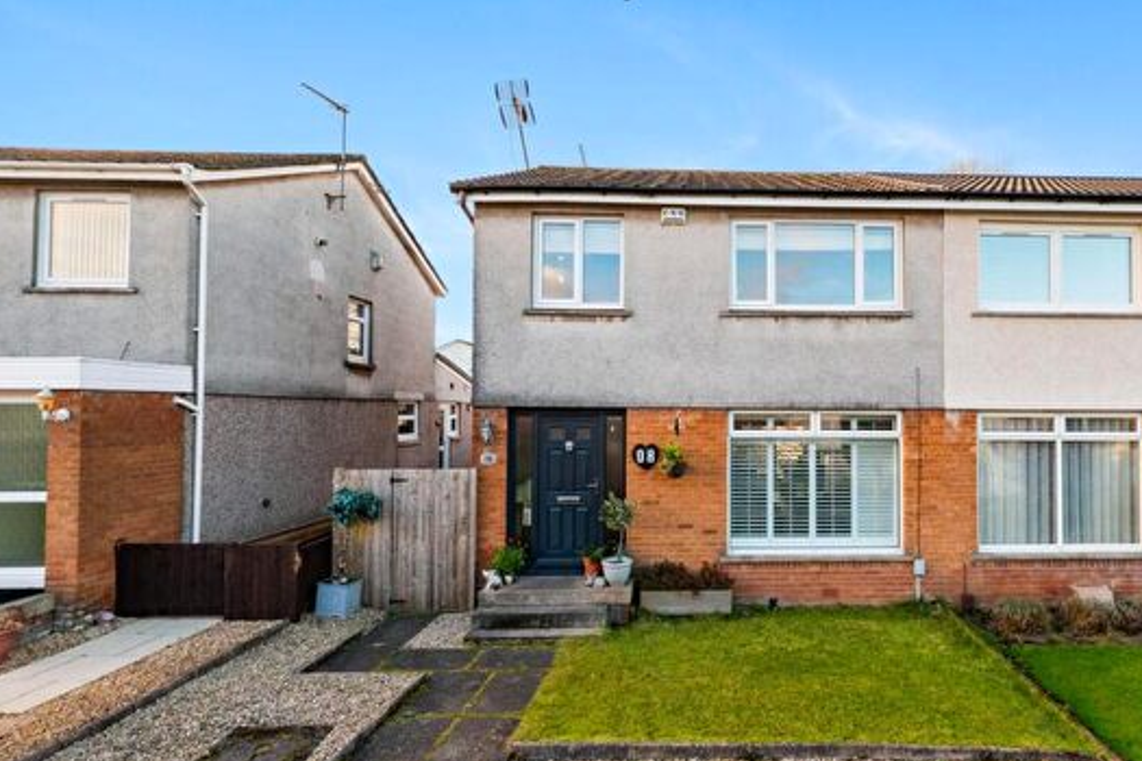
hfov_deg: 82.1
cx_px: 724
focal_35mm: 20
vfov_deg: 61.9
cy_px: 397
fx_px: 634
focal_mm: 15
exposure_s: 1/250
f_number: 8
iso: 640
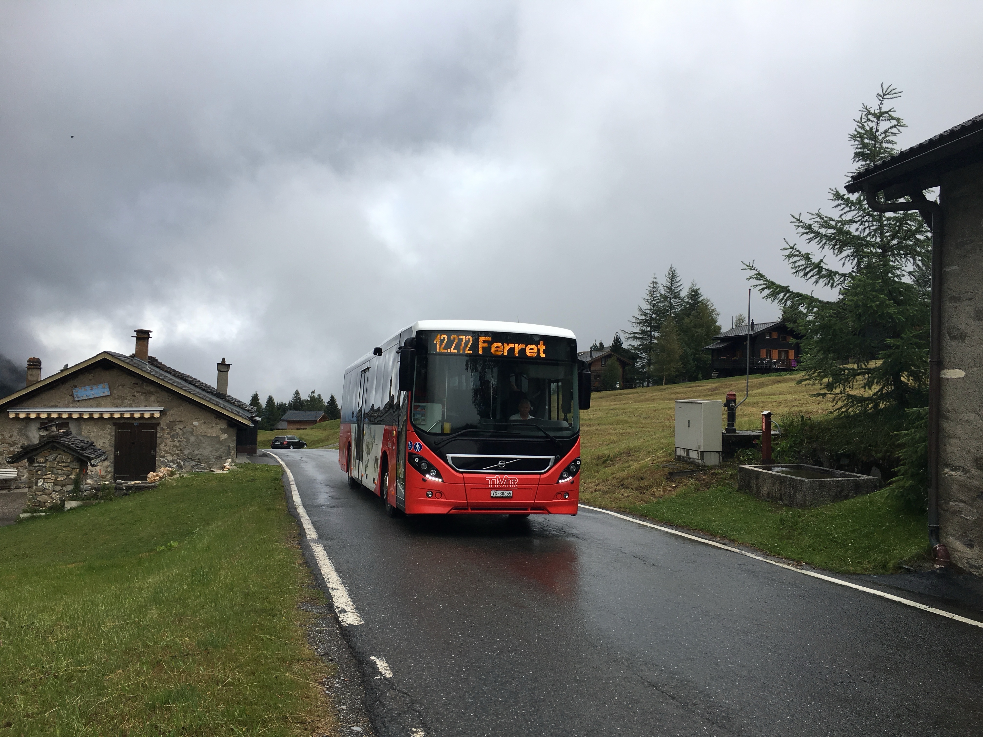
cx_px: 492
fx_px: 824
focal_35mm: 29
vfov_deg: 48.2
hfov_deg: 61.7
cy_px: 368
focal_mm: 4.15
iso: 25
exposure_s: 1/950
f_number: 2.2
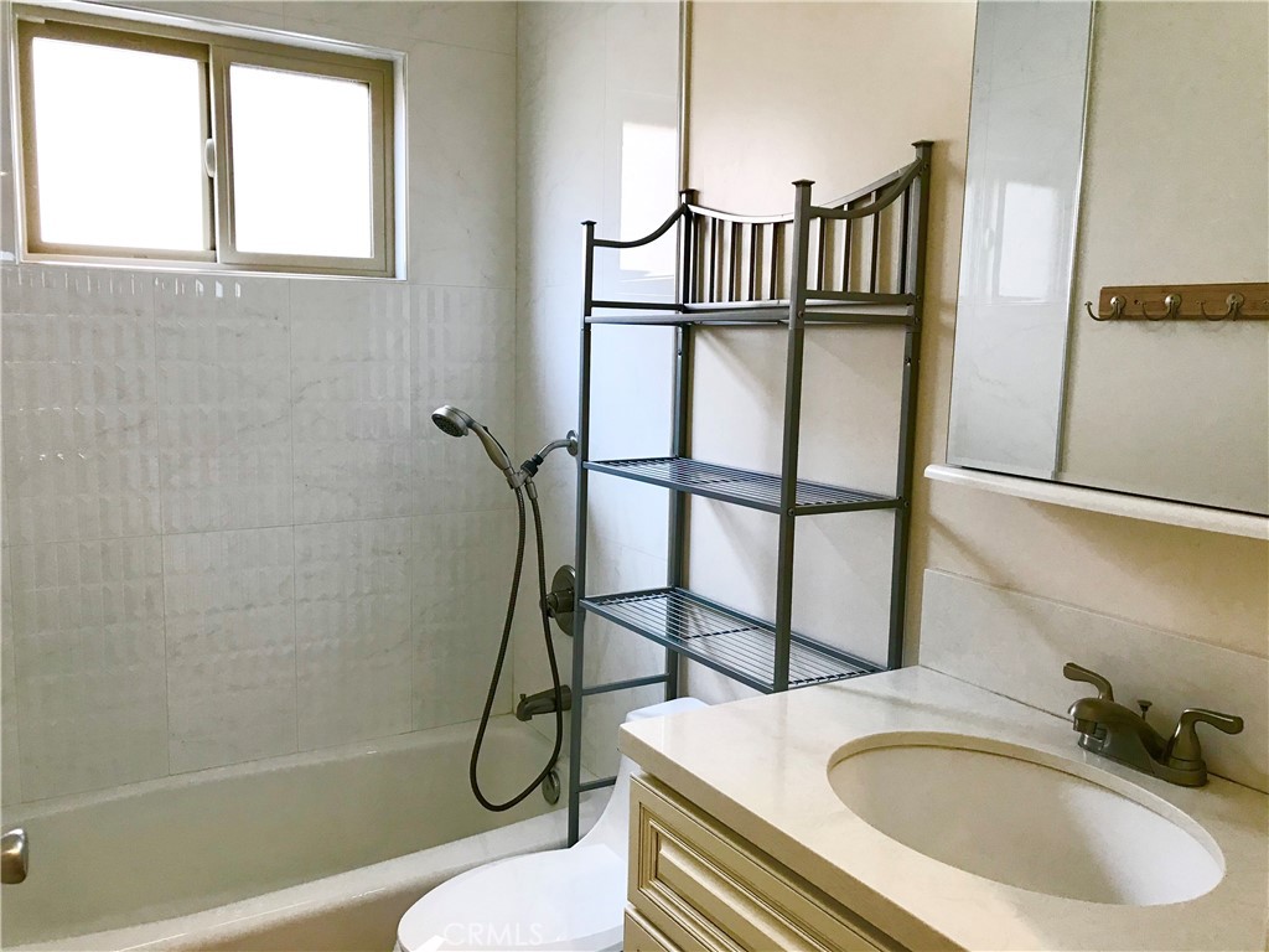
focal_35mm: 28
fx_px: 1026
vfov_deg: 49.7
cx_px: 634
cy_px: 476
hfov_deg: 63.4
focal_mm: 3.99
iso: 32
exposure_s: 1/30
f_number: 1.8
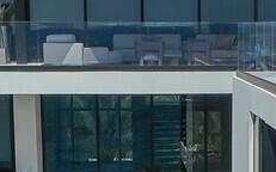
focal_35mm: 176
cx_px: 237
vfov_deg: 7.2
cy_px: 350
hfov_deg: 11.8
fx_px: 1323
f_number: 2.8
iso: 110
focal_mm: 12.29
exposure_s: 1/1250
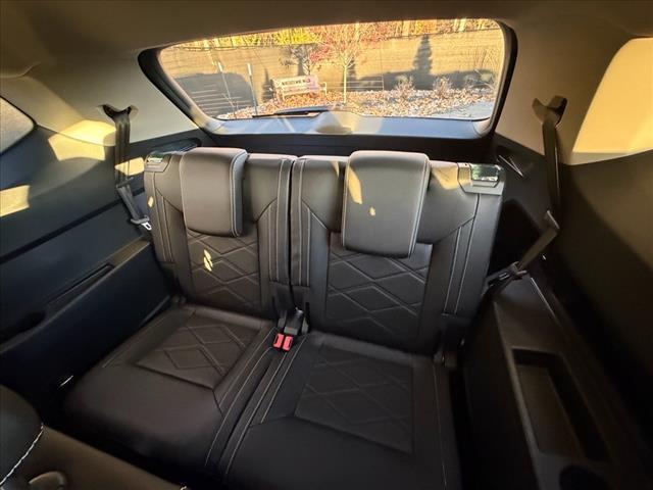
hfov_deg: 102.1
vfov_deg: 85.7
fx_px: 264
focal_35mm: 14
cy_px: 245
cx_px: 326
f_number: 2.2
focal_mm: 2.22
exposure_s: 1/49
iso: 1250
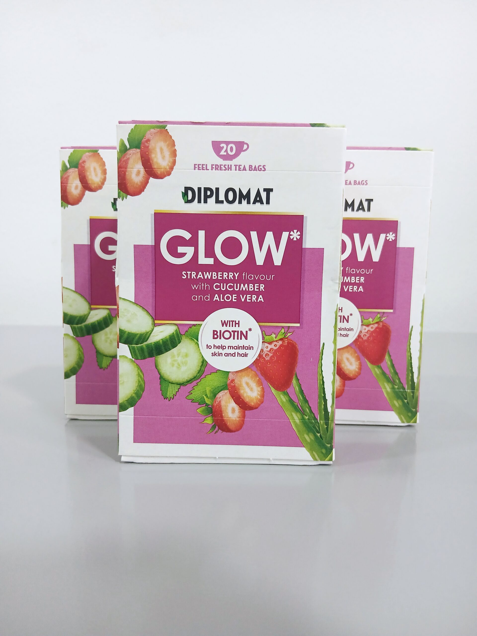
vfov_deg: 67.3
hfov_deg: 53.1
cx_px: 238
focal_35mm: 26
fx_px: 478
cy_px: 318
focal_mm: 3.98
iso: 125
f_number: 1.8
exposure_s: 1/50.3
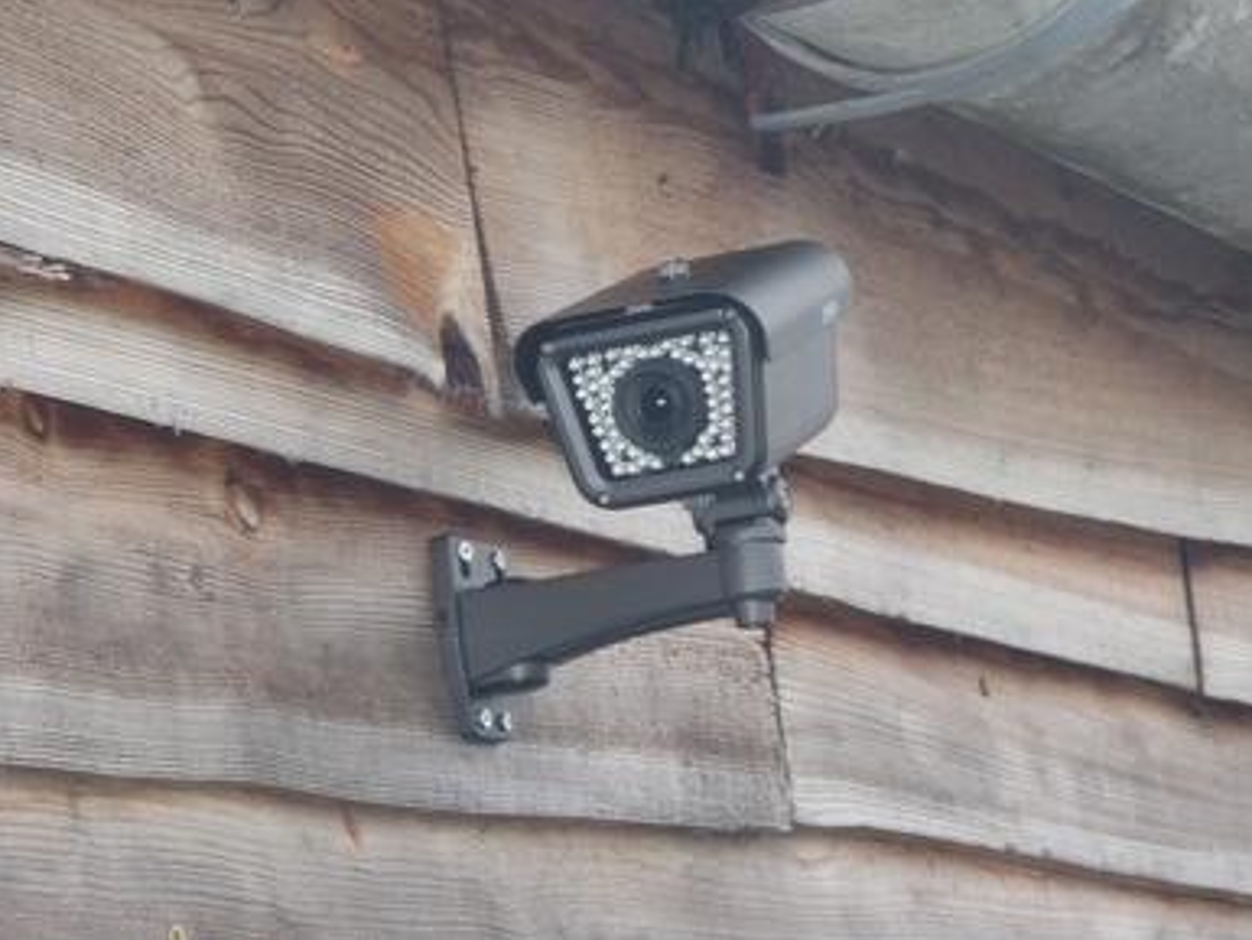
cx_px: 597
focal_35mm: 134
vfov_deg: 11.1
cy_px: 390
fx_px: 4848
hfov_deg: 14.7
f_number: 5
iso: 200
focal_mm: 20.1
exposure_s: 1/100
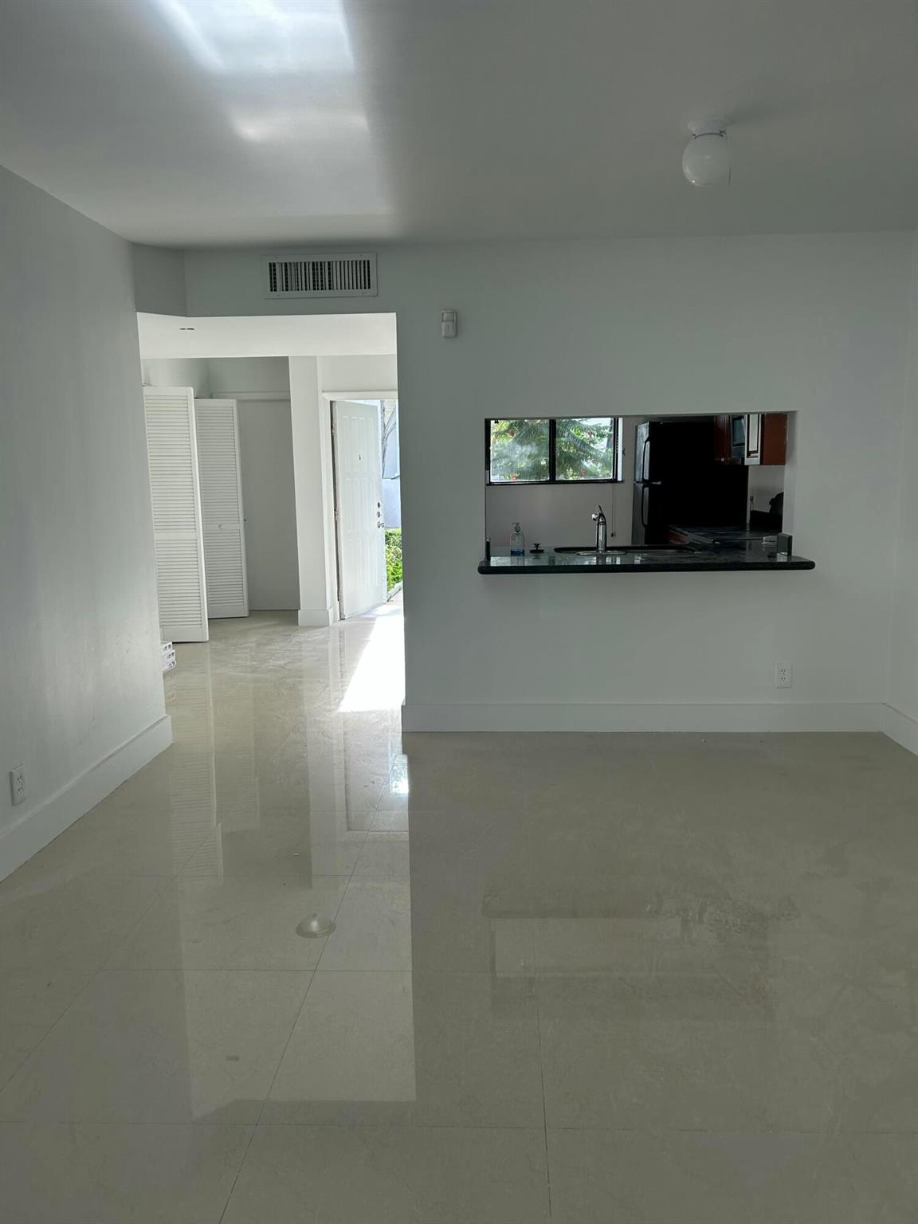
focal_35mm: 26
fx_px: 919
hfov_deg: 53.1
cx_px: 459
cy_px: 612
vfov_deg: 67.3
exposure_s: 1/121
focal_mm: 5.7
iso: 50
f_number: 1.5
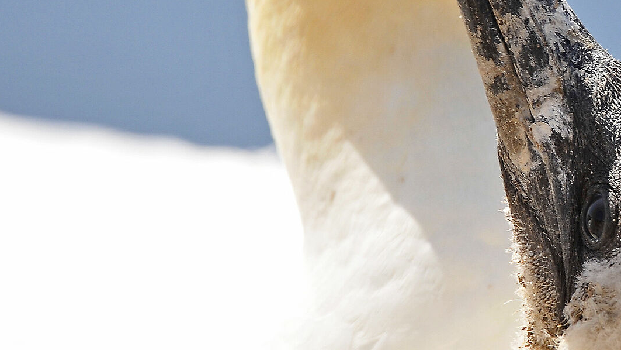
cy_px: 81
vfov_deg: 0.6
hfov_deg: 1.0
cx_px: 550
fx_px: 35025
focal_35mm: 2127
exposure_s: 1/500
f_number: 7.1
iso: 200
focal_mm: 600
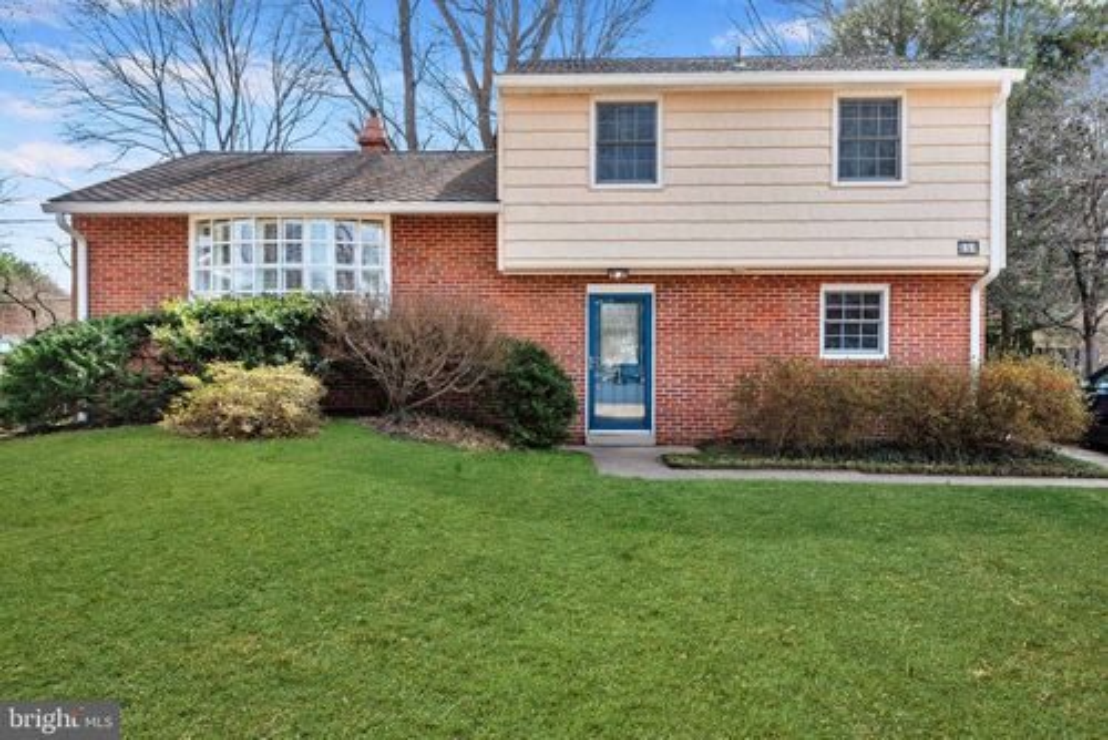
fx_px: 801
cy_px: 370
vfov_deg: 49.6
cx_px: 554
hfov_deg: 69.4
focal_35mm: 26
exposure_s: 1/250
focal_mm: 26
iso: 200
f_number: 9
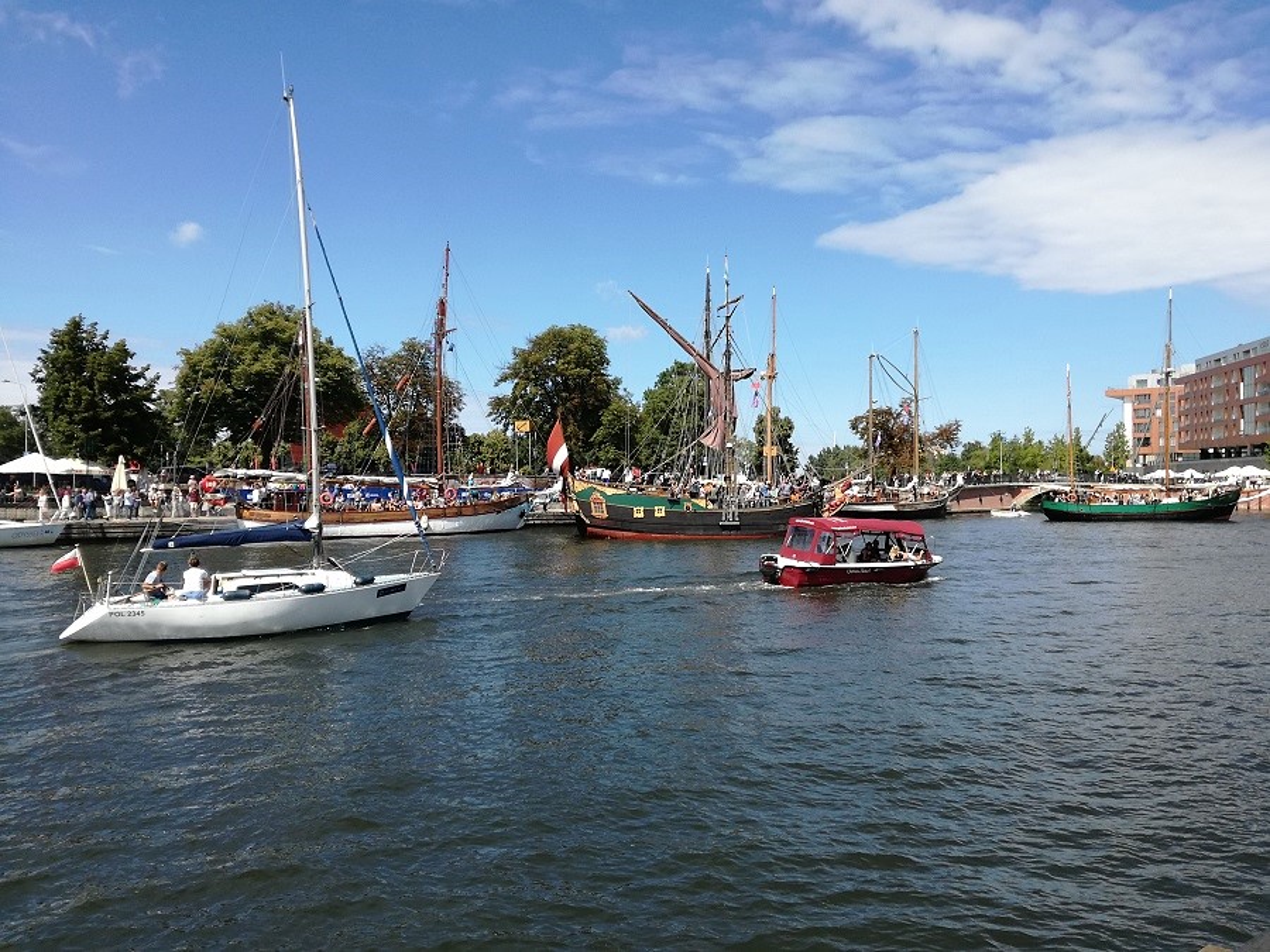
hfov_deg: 65.3
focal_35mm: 27
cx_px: 635
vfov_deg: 51.4
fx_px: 991
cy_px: 476
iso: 50
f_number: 2
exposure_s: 1/970
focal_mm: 3.79
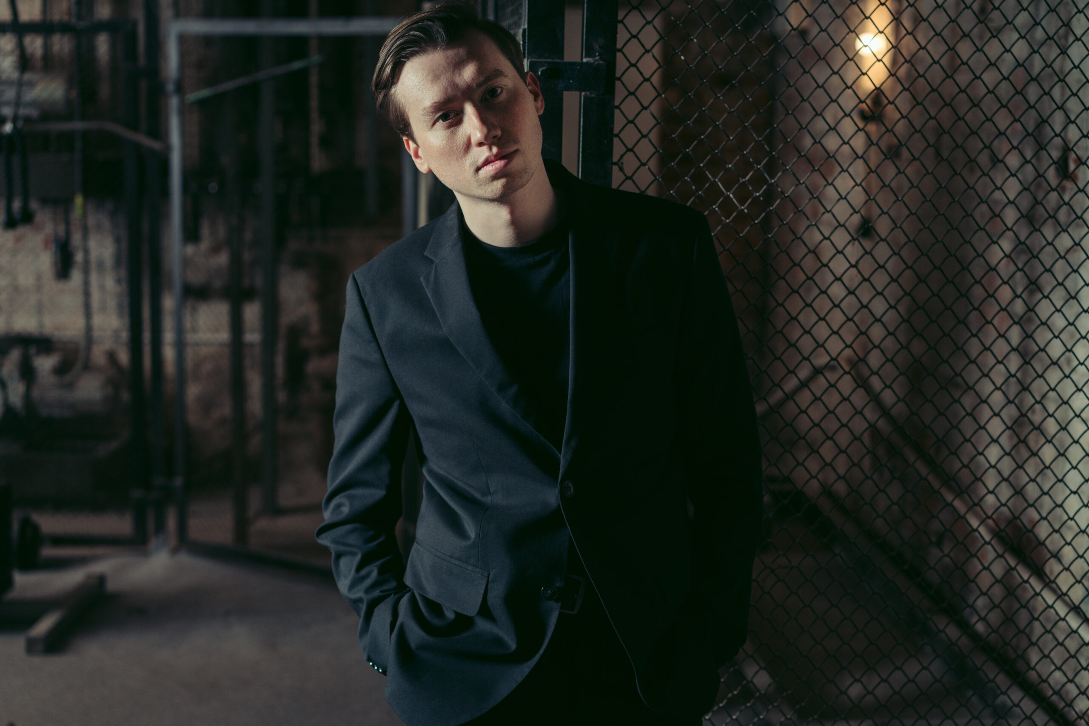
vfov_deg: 24.6
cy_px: 363
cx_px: 544
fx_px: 1664
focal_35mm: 55
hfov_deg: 36.2
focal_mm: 55
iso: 400
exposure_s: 1/200
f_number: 3.2
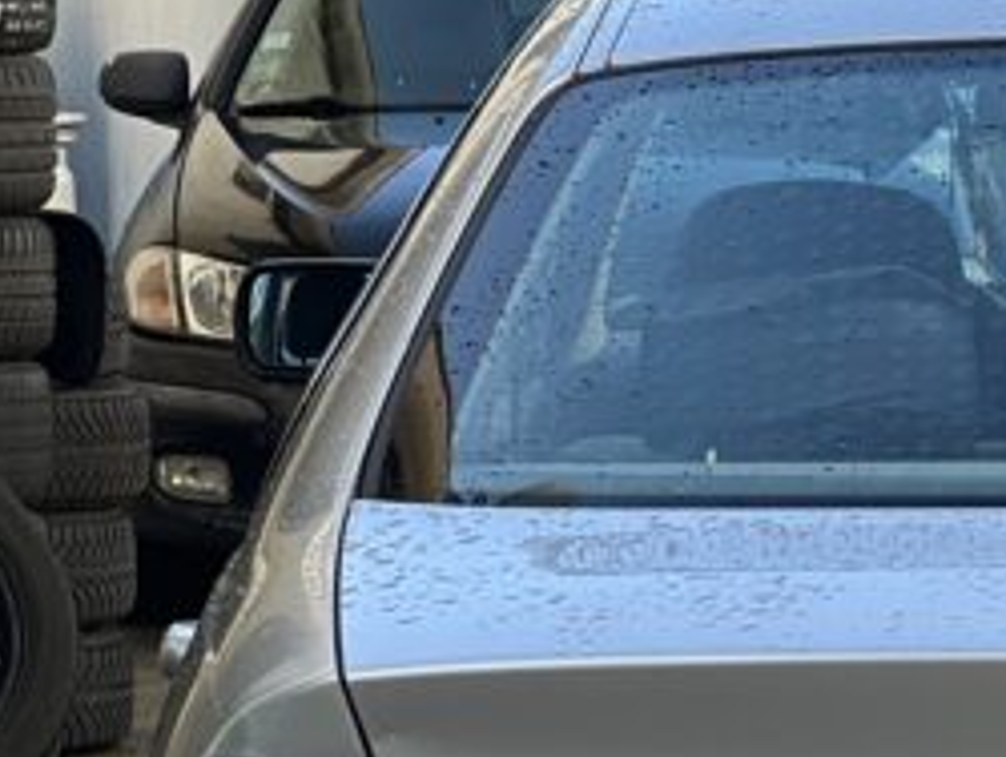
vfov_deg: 6.0
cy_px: 906
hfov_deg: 8.0
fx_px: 7156
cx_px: 1264
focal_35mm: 246
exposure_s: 1/193
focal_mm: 9
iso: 25
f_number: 2.8
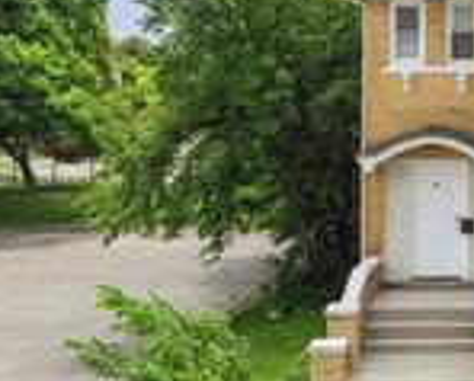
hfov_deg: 22.0
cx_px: 589
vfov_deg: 19.1
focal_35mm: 79
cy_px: 40
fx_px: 1110
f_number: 1.7
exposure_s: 1/5000
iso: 110
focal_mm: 6.72
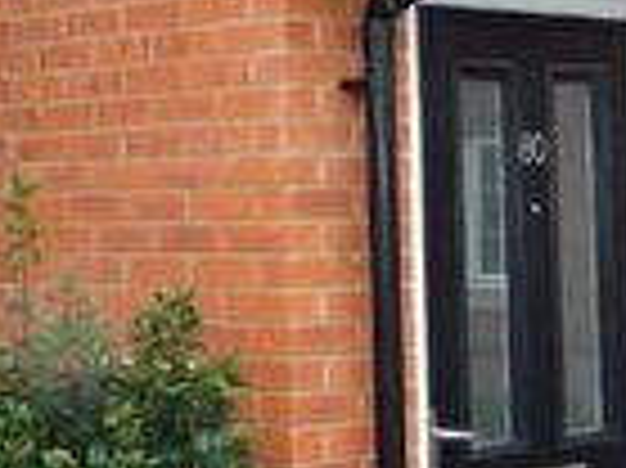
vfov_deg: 12.5
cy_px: -70
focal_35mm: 116
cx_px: 86
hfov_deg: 16.8
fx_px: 2096
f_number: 3
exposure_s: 1/100
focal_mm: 4
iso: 125
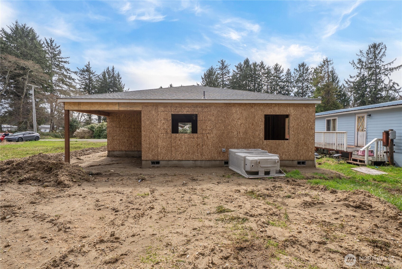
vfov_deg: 70.5
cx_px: 201
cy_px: 134
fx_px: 190
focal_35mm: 17
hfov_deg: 93.2
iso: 80
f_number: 7.1
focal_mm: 17
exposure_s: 1/125
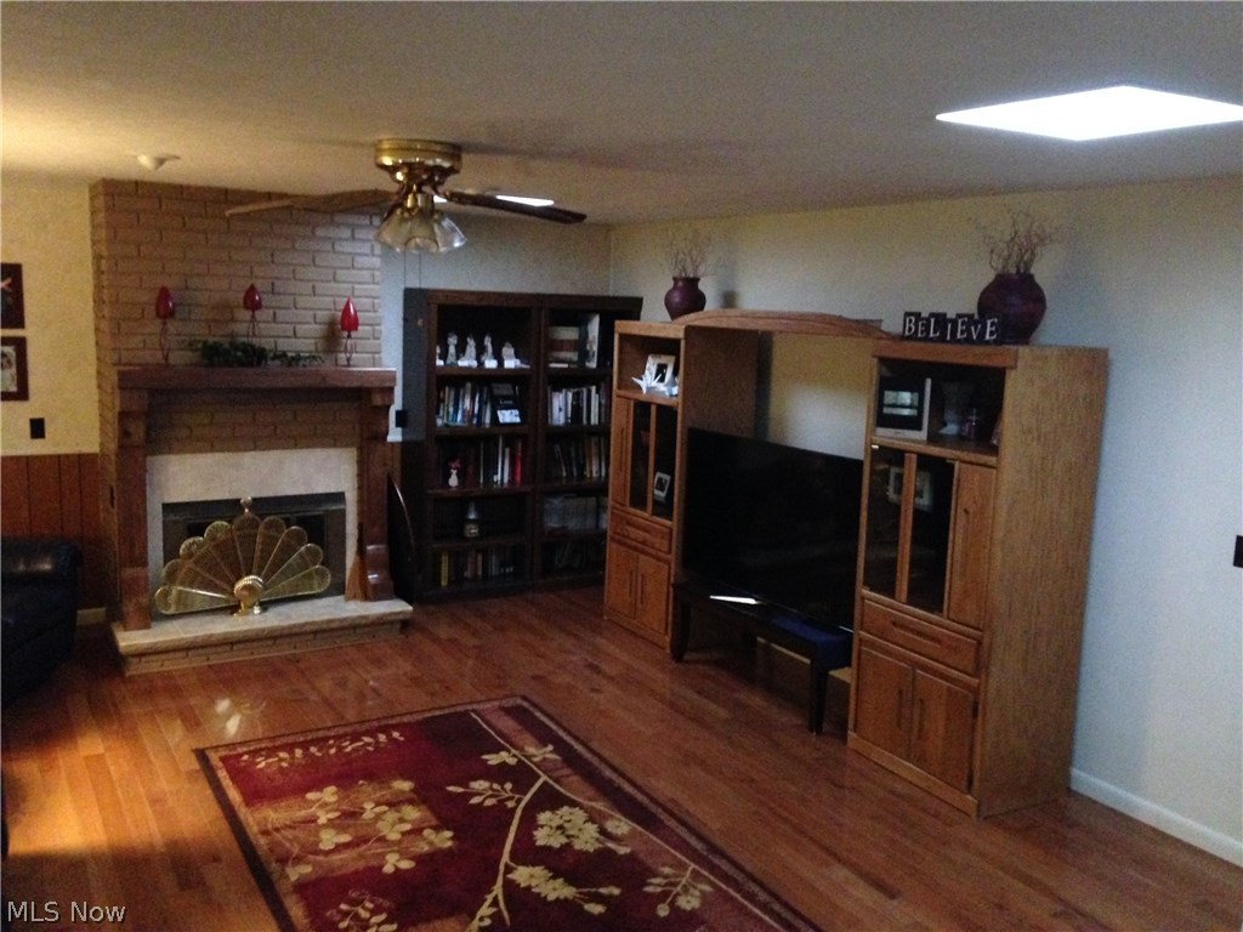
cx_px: 622
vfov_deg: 42.9
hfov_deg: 55.4
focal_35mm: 33
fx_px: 1185
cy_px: 466
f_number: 2.4
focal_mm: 4.12
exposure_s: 1/15
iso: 800
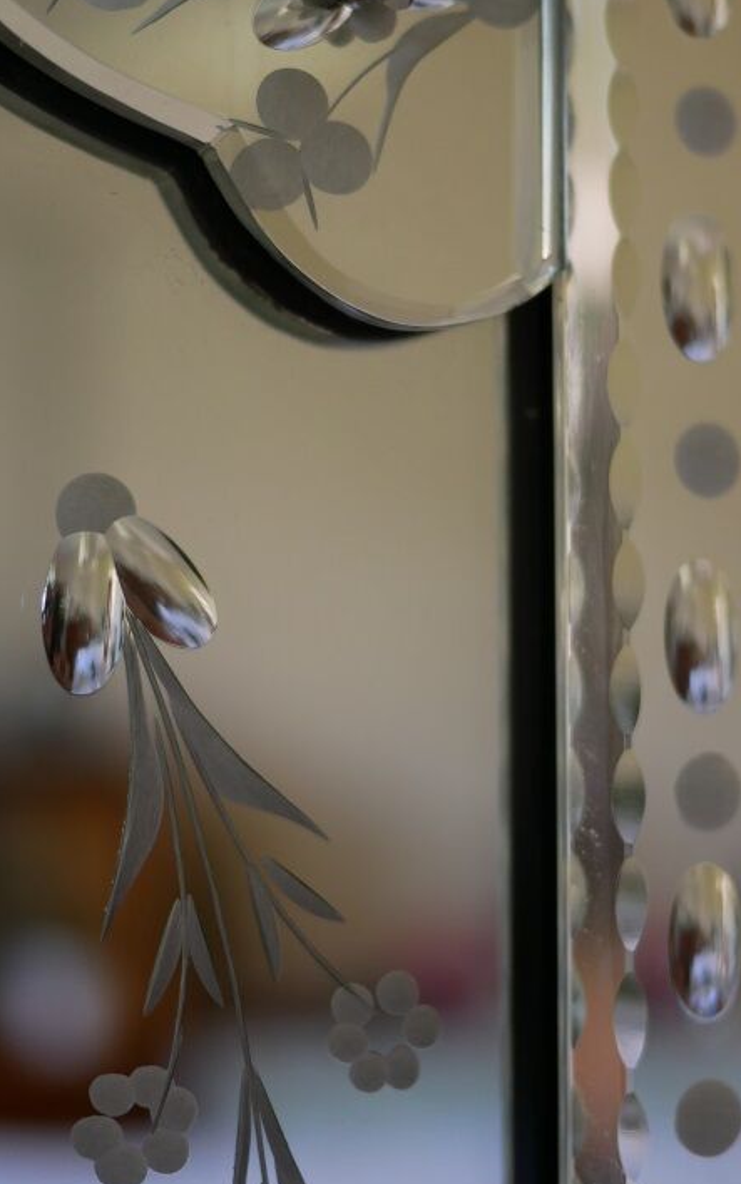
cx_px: 372
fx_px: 2486
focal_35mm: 77
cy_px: 478
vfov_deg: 26.7
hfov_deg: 17.0
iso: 200
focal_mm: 20
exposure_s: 1/125
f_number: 1.7
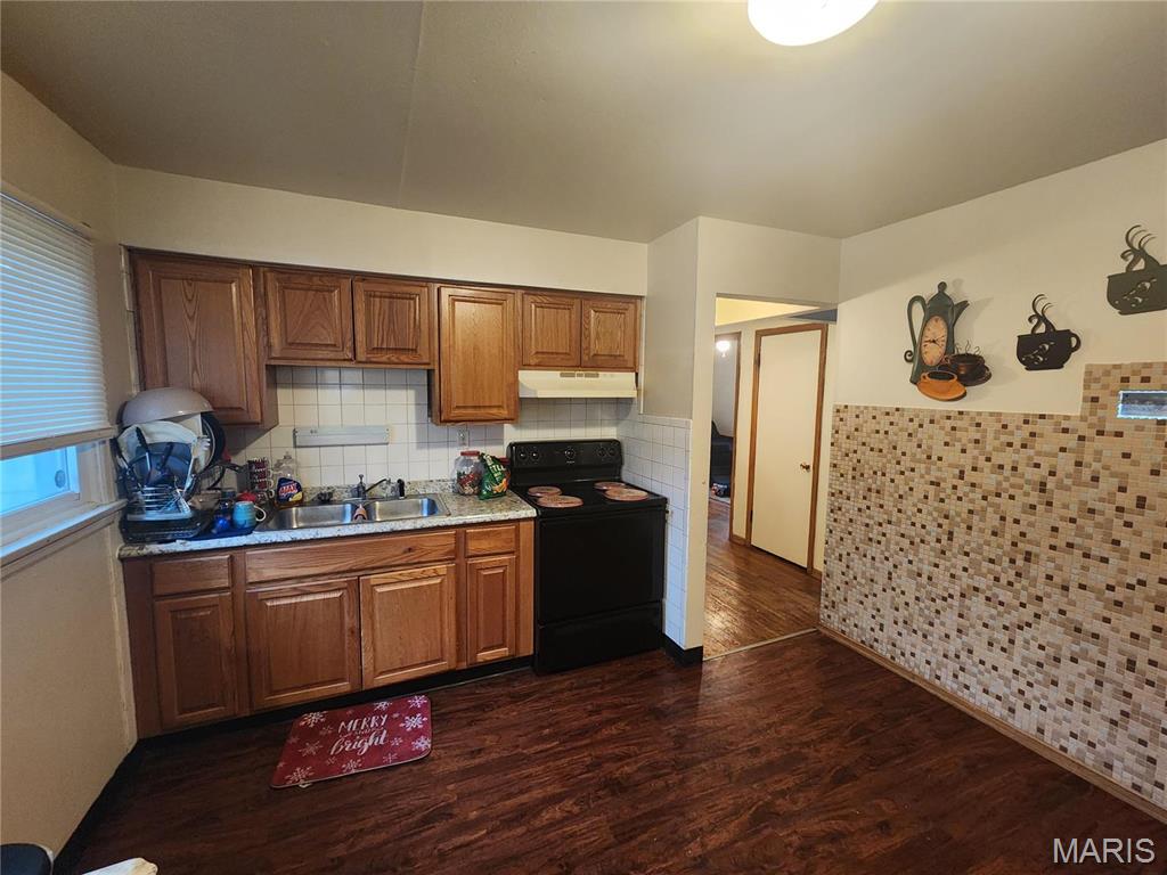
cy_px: 438
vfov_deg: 89.9
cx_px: 584
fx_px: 438
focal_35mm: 13
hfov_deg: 106.2
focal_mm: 2.2
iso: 500
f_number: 2.2
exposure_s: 1/30
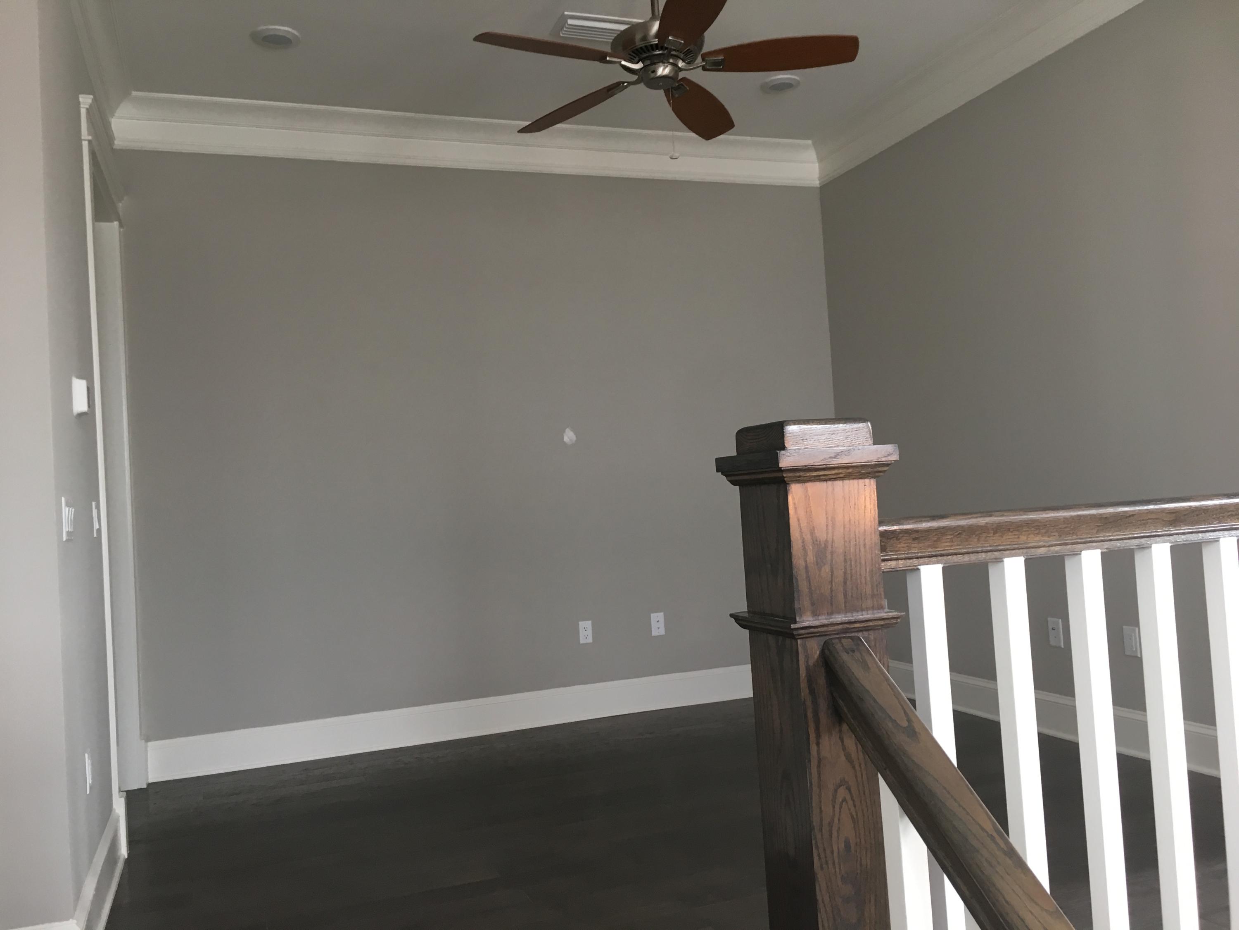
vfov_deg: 48.2
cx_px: 620
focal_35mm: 29
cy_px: 465
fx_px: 1038
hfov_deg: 61.7
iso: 64
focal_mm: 4.15
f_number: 2.2
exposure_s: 1/30
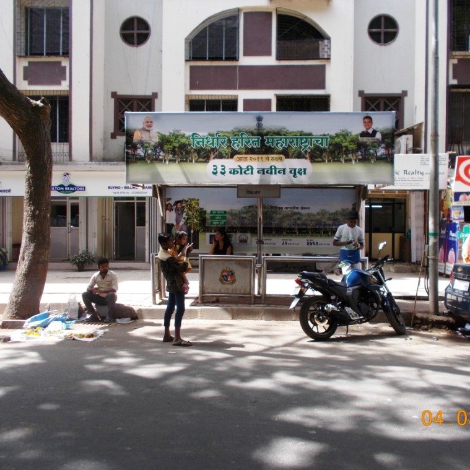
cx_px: 253
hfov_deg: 52.5
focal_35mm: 31
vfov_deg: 52.5
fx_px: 476
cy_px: 237
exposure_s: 1/160
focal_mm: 4.6
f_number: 3.2
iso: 80
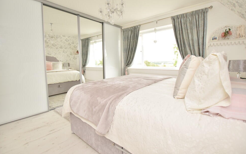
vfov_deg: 71.2
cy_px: 73
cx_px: 122
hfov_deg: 97.8
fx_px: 107
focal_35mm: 16
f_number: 3.5
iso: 800
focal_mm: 10
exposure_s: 1/200
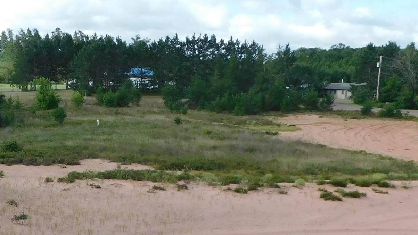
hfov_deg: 30.8
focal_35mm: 64
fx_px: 709
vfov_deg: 18.7
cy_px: 186
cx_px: 15
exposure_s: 1/800
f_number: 3
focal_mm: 4
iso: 125
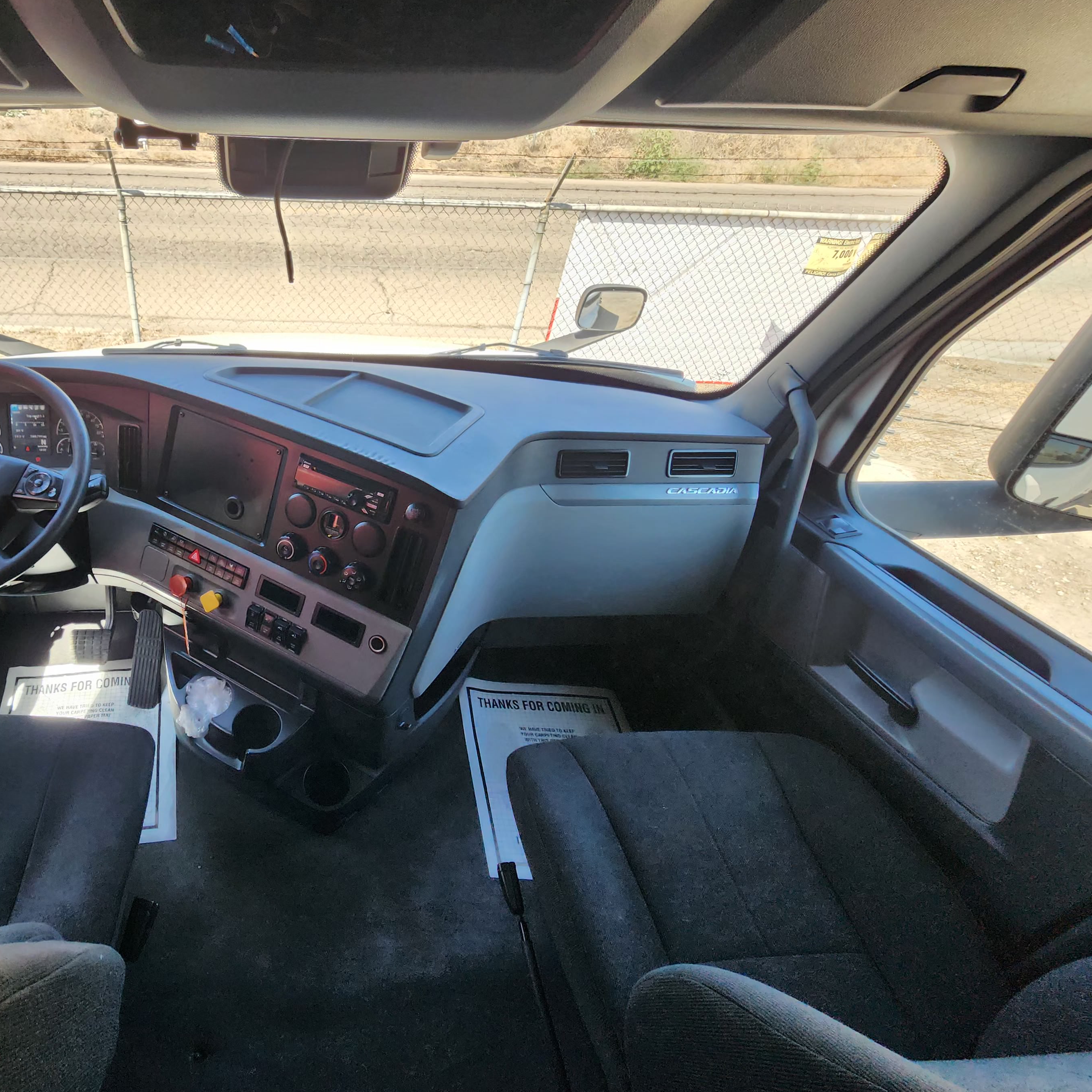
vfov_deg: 83.8
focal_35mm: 17
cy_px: 506
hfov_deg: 78.8
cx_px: 300
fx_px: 607
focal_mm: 2.2
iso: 50
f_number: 2.2
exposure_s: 1/120
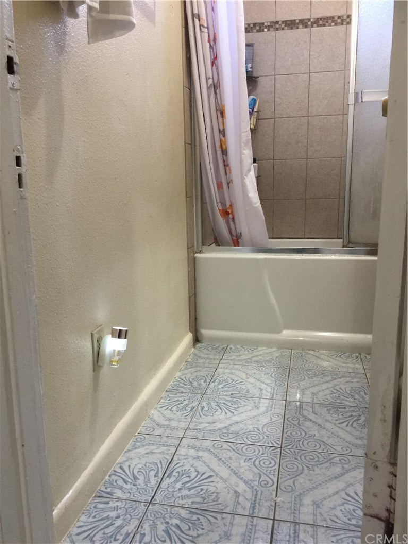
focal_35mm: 29
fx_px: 456
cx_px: 204
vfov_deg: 61.7
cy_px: 272
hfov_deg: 48.2
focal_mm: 4.15
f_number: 2.2
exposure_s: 1/15
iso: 125
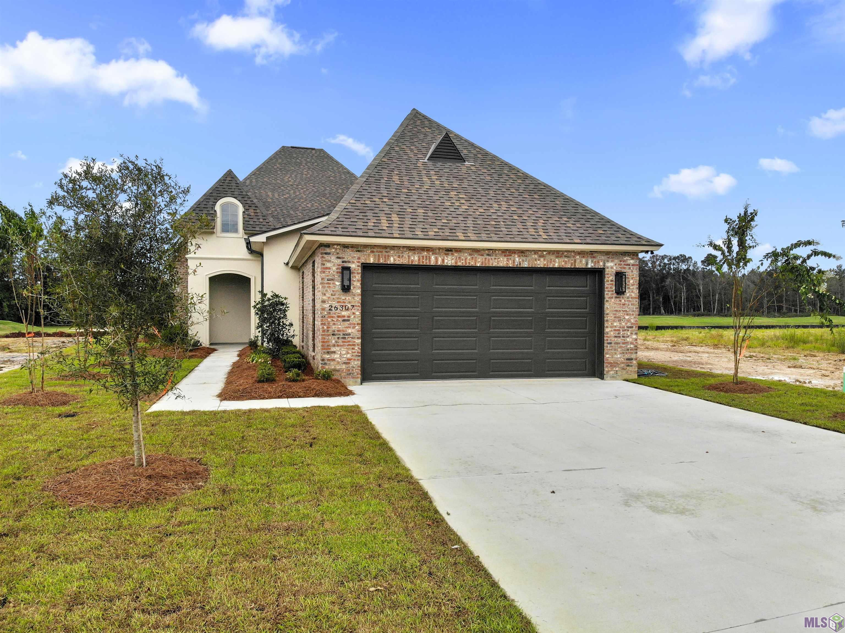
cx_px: 422
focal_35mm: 24
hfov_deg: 71.6
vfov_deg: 56.8
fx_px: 586
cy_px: 316
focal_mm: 4.5
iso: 100
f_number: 2.8
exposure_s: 1/1500
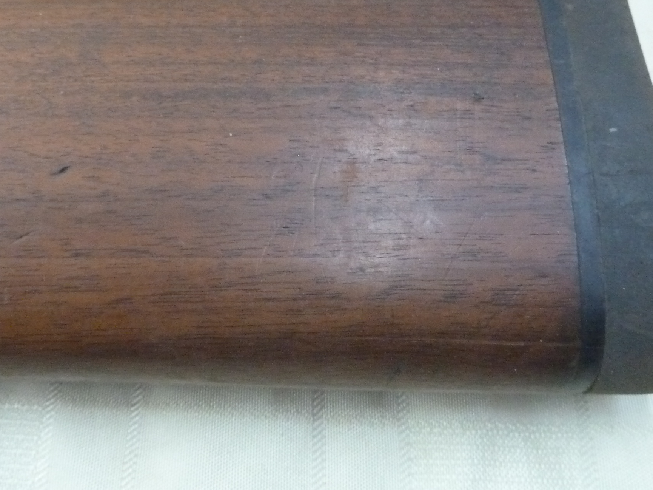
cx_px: 328
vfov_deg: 38.3
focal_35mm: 37
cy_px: 168
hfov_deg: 50.1
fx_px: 698
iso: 800
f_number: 3.3
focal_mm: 4.1
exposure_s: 1/40
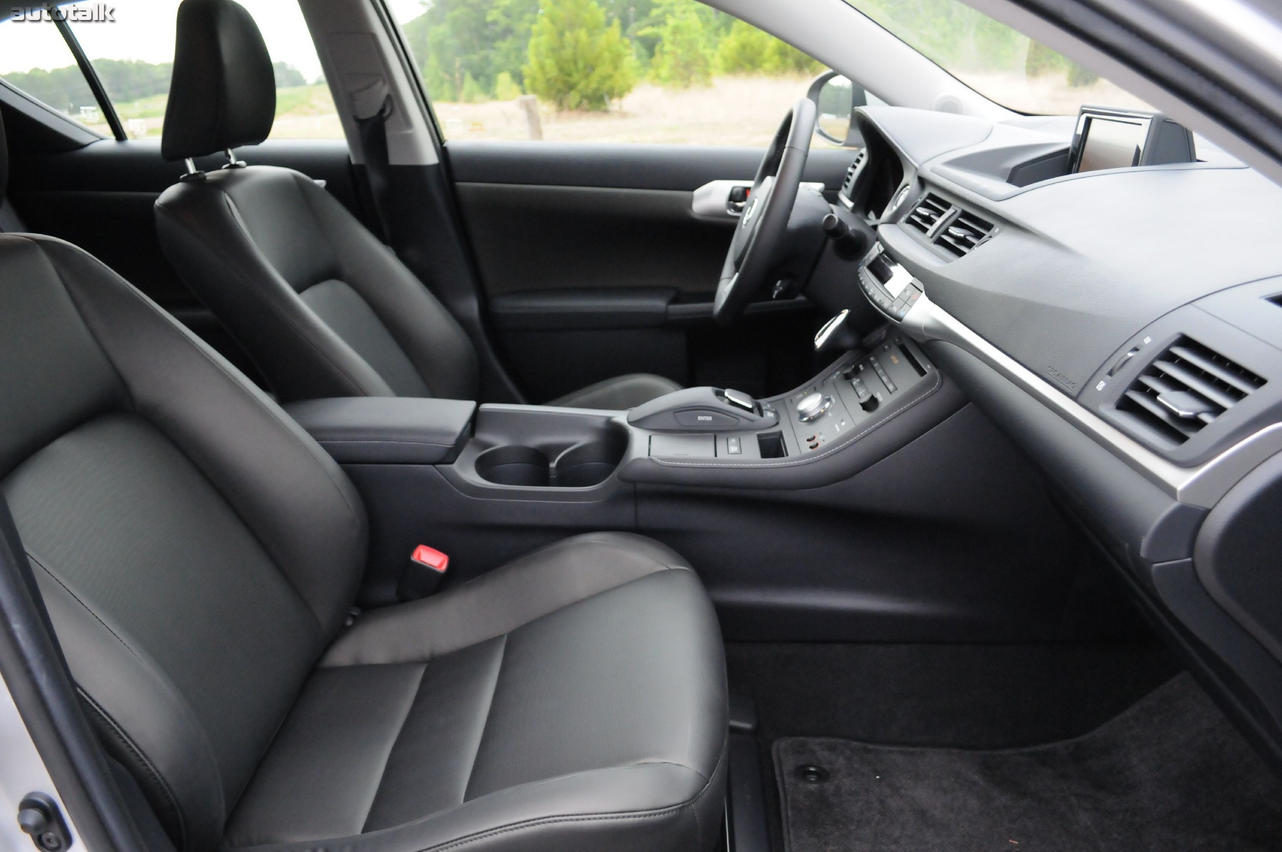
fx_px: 960
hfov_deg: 67.4
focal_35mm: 27
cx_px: 641
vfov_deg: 47.8
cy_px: 426
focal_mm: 18
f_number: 4.5
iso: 2000
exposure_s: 1/160
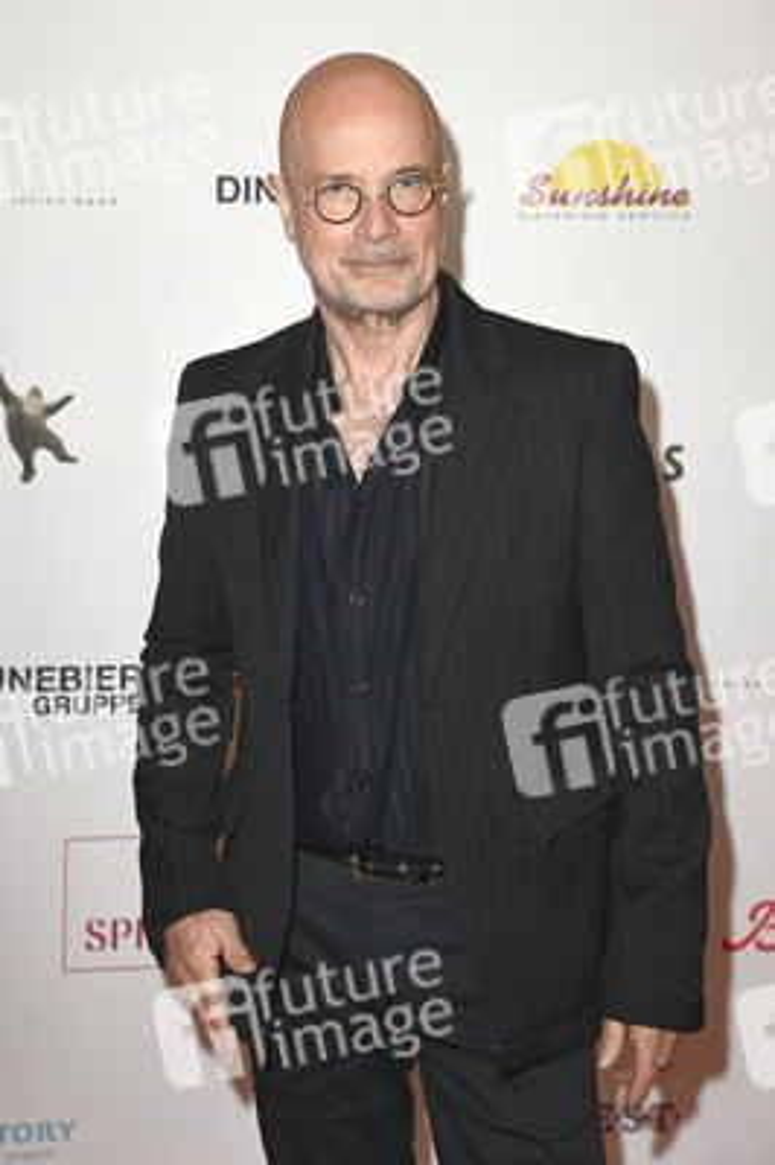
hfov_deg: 18.2
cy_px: 582
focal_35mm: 75
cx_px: 388
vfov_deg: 27.0
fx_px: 2426
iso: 500
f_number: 5.6
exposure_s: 1/250
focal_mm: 75
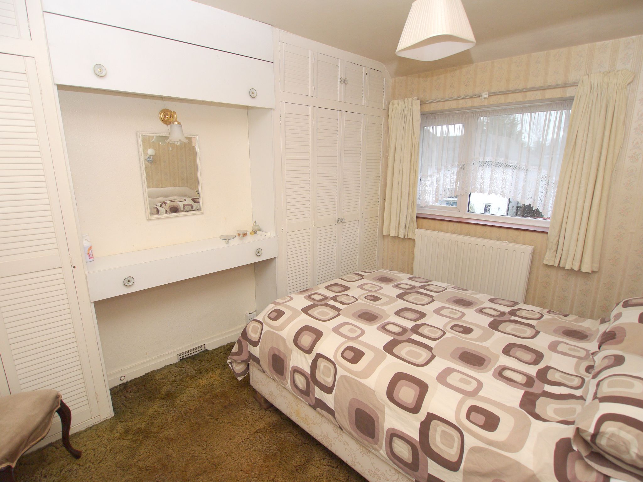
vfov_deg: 71.6
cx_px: 322
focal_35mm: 18
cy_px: 241
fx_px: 334
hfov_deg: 87.8
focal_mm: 9
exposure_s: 1/60
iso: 100
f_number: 4
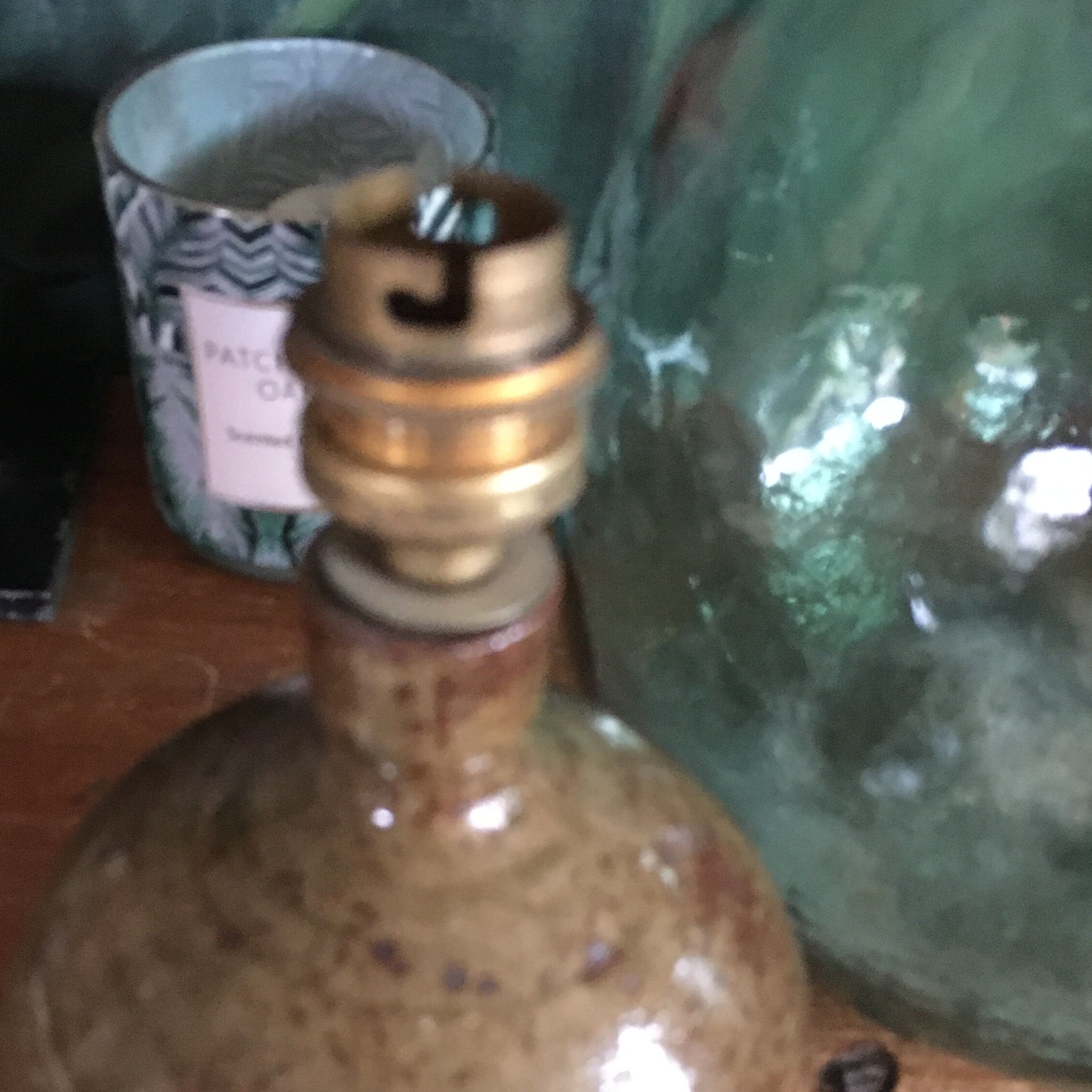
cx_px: 461
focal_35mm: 46
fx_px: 1642
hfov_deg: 36.7
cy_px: 734
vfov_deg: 36.4
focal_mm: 4.15
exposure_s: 1/17
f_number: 2.2
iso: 500
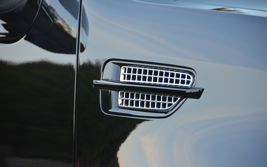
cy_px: 84
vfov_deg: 4.3
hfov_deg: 6.9
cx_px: 133
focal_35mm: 306
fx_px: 2227
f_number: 5.6
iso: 1600
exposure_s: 1/80
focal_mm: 200
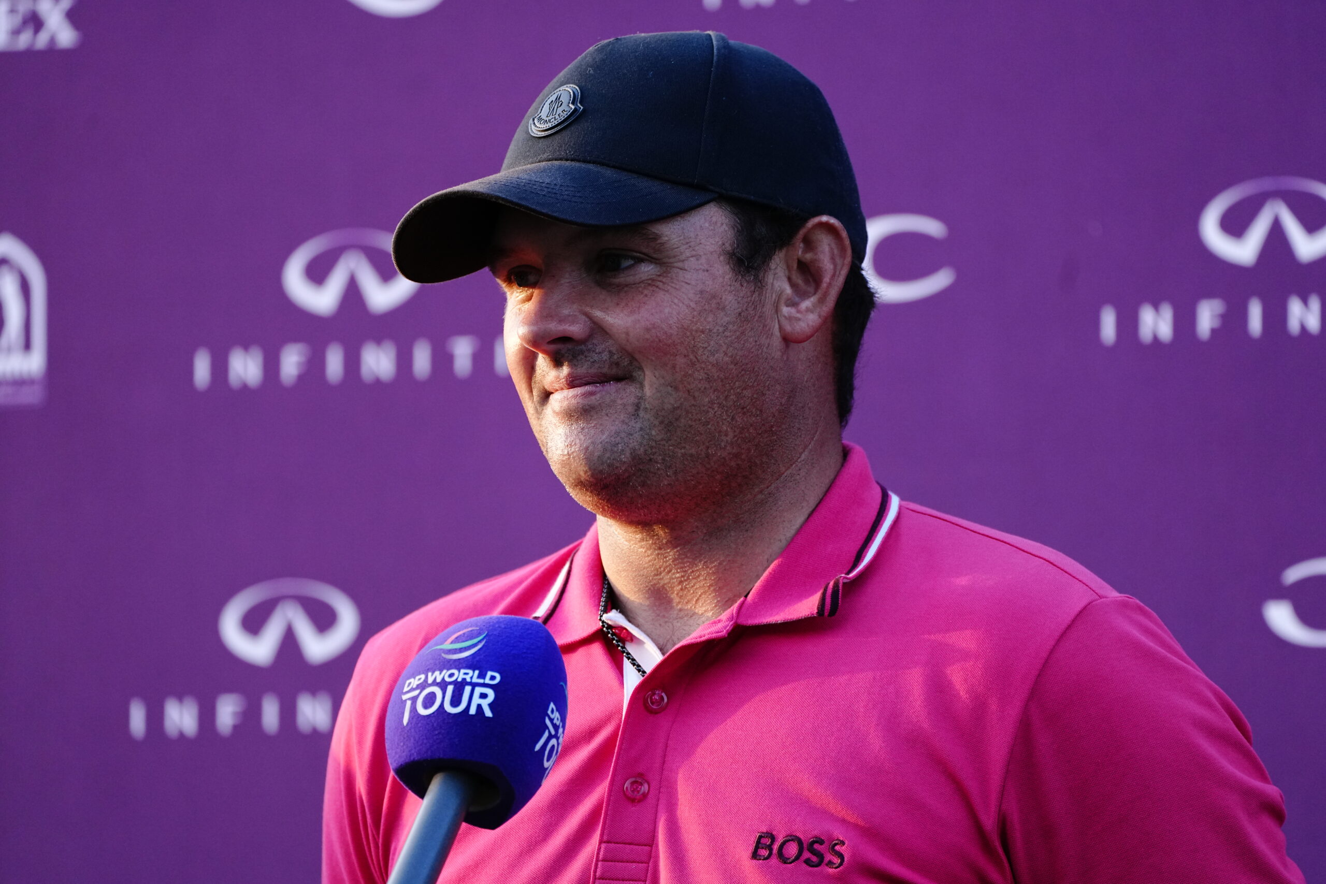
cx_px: 663
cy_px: 442
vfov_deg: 4.2
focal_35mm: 324
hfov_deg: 6.4
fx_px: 11934
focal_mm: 324
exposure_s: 1/500
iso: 2000
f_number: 5.6
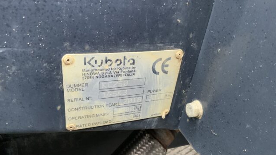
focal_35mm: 32
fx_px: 234
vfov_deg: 36.4
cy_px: 98
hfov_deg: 61.0
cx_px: 138
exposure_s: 1/46
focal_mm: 3
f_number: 1.8
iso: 320
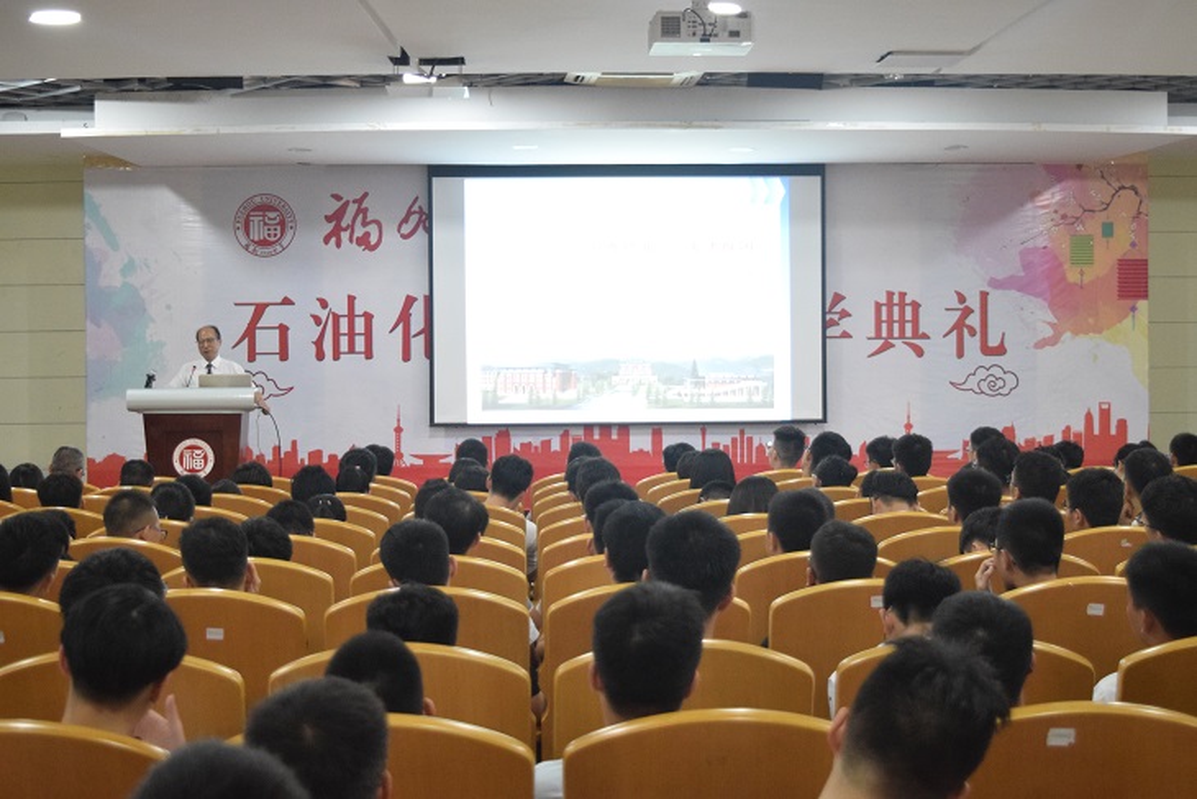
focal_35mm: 63
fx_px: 2095
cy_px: 400
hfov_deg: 31.9
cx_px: 598
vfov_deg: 21.6
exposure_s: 1/50
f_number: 5
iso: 3200
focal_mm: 42
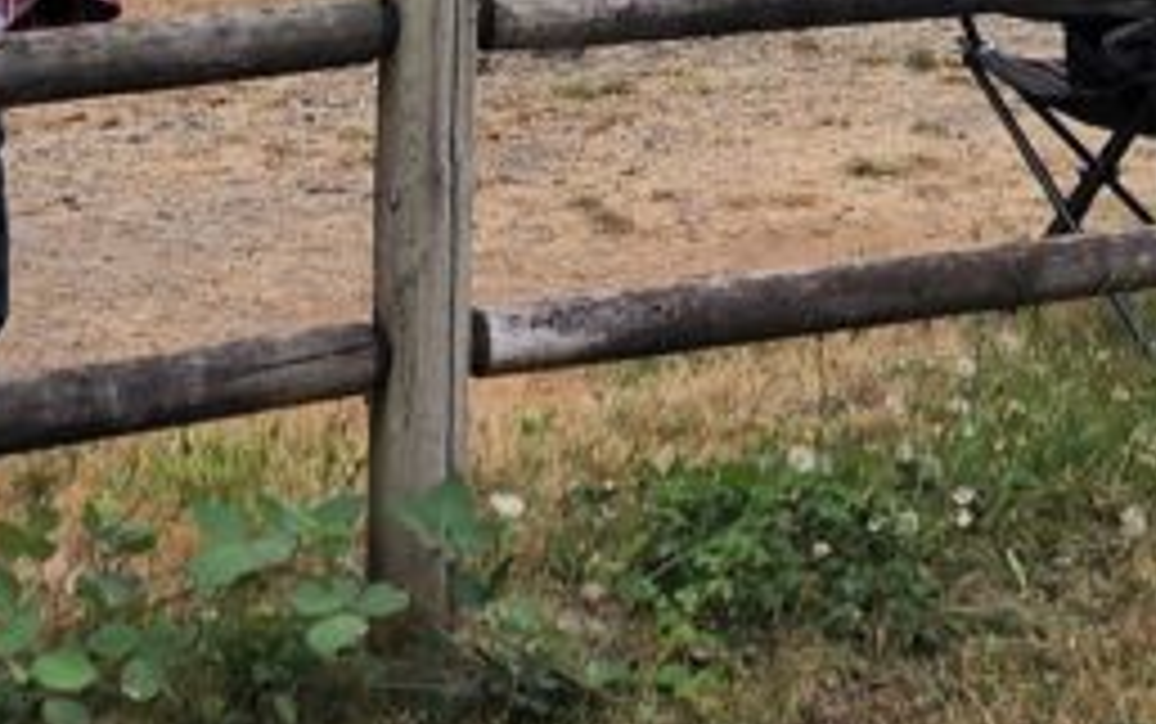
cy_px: -522
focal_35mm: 101
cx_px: 607
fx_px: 3184
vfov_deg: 12.1
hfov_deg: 20.6
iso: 20
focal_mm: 6.4
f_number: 1.8
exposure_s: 1/180
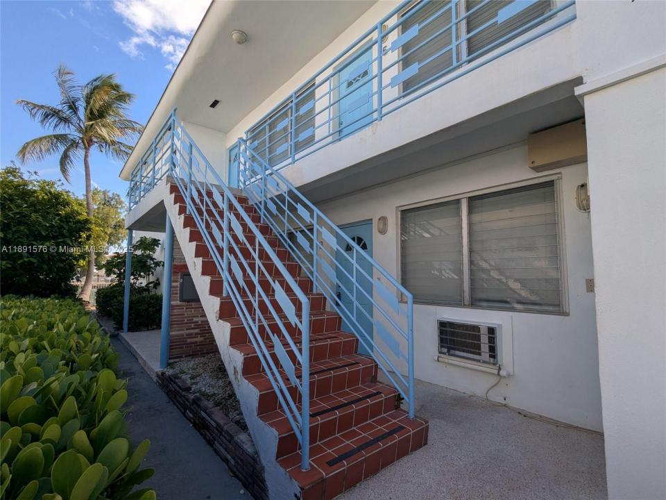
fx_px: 308
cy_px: 250
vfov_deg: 78.1
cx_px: 333
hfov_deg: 94.5
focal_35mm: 16
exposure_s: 1/845
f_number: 2.2
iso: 48
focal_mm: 2.35
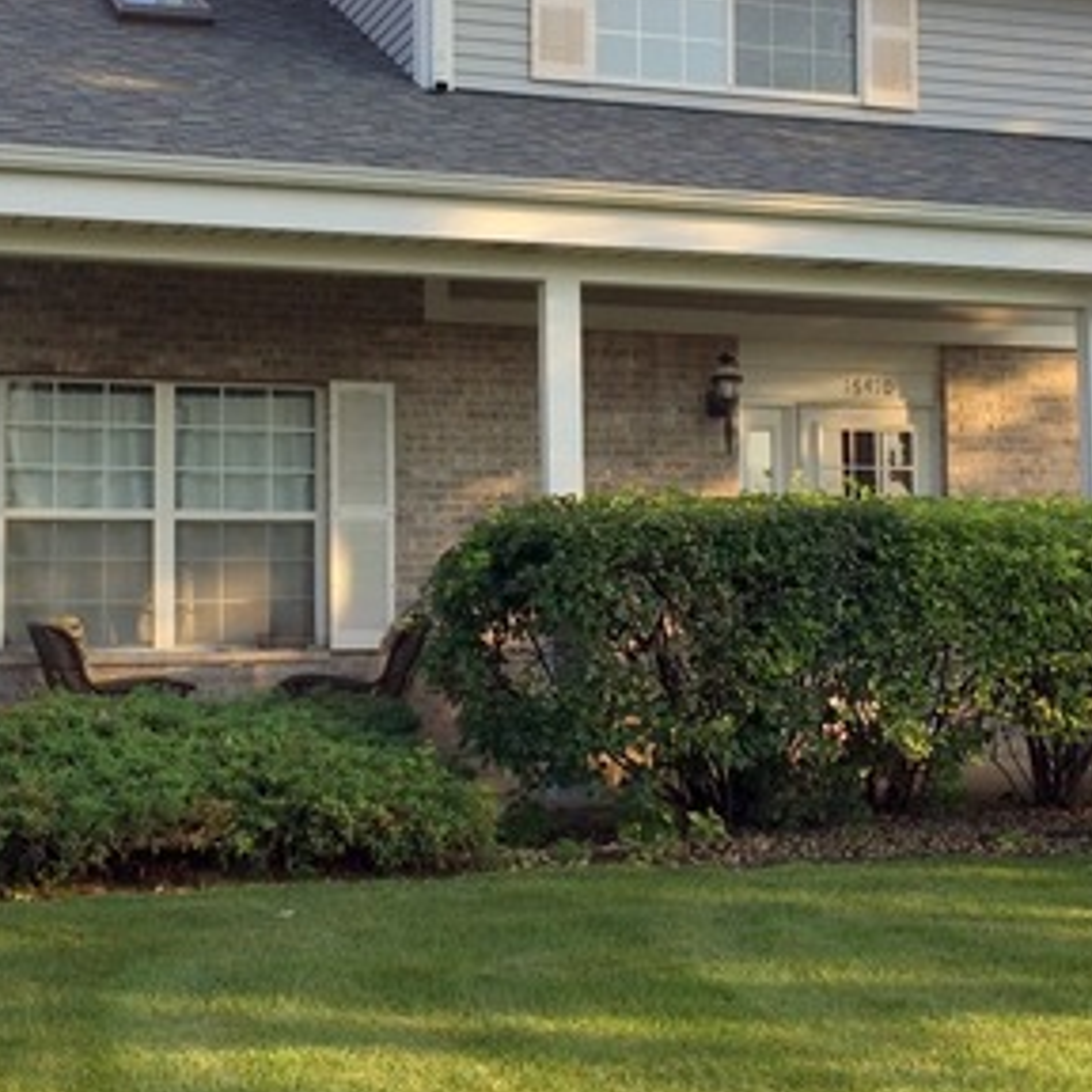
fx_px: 2034
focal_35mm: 57
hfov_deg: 30.0
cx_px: 557
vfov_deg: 30.0
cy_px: 463
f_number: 2.2
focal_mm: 4.15
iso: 32
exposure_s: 1/631
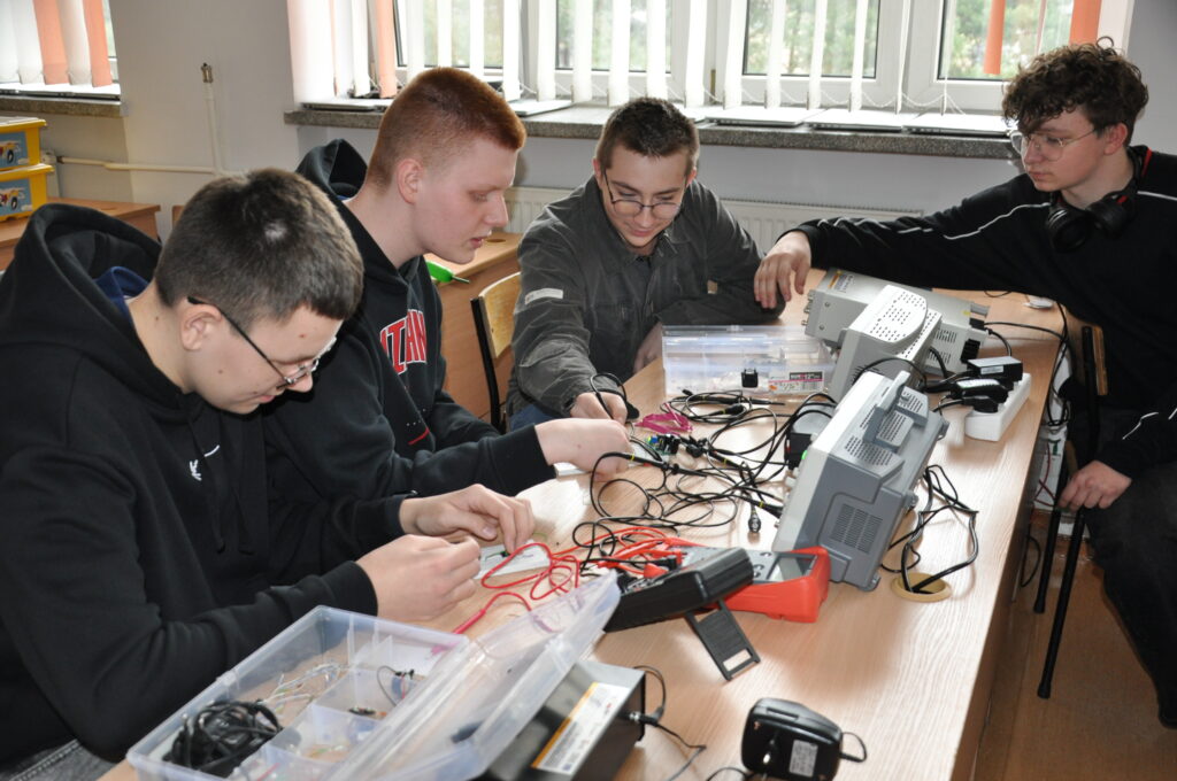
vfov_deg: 35.4
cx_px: 588
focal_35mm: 38
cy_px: 390
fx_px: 1224
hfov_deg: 51.3
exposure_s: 1/60
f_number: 4
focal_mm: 25
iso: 800
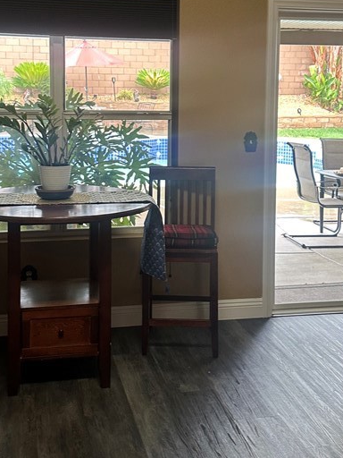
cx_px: 170
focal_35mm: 48
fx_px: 634
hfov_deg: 30.3
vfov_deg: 39.2
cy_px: 151
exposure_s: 1/60
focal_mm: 6.86
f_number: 1.78
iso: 200
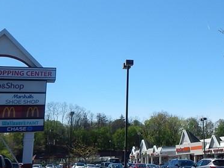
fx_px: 407
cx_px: 197
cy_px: 31
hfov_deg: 29.6
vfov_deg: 22.9
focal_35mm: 63
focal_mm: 4
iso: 125
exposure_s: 1/640
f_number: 6
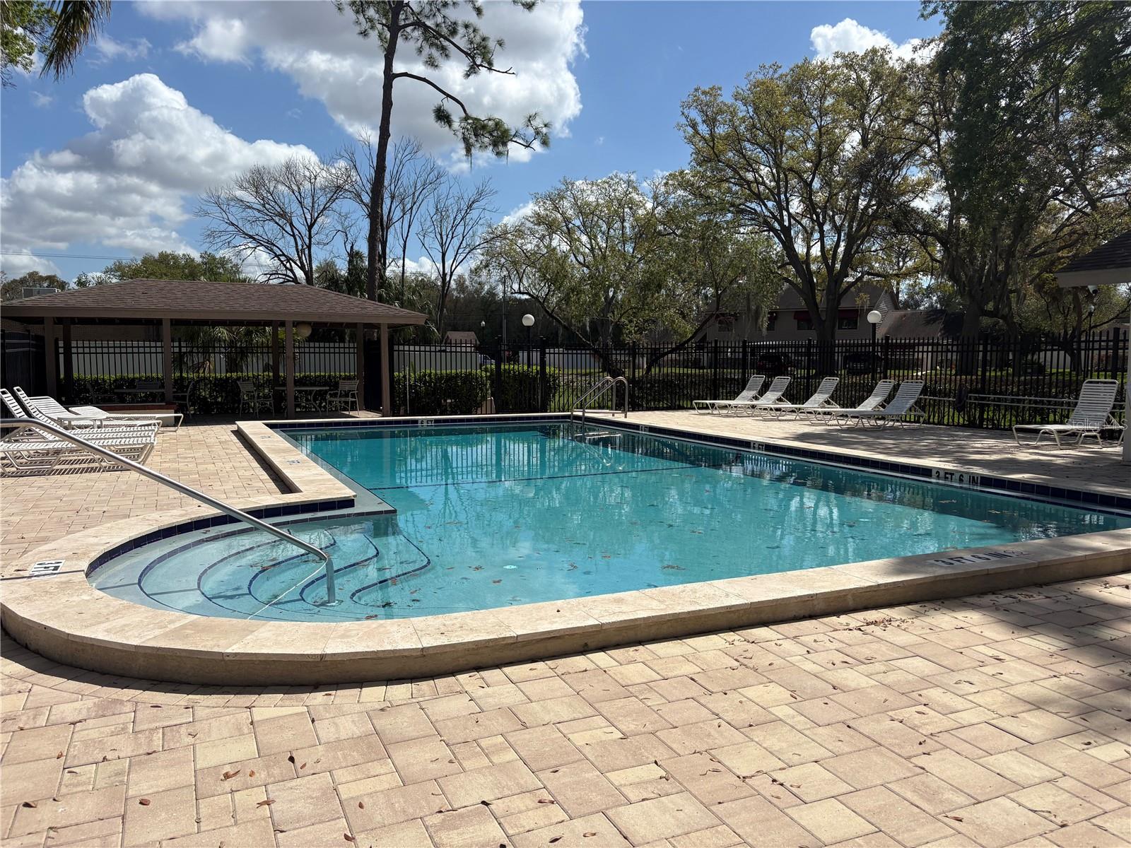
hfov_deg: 67.3
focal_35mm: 26
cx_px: 566
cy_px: 424
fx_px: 849
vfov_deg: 53.1
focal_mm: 5.96
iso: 50
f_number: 1.6
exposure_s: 1/6329
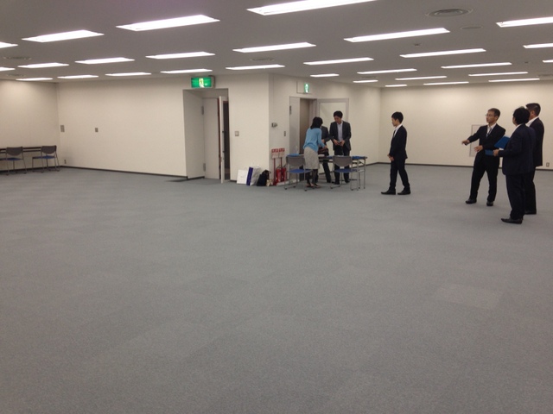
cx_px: 276
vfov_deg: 42.9
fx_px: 527
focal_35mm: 33
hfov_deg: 55.4
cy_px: 207
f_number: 2.4
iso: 64
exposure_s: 1/60
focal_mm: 4.12
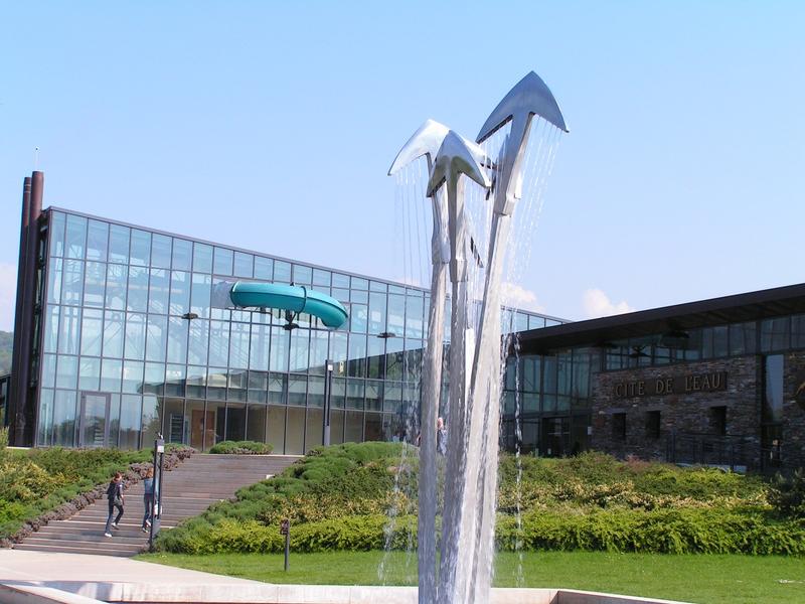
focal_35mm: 67
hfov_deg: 29.0
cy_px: 302
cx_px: 402
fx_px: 1558
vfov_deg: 21.9
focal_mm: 11.1
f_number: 5.6
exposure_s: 1/200
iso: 50
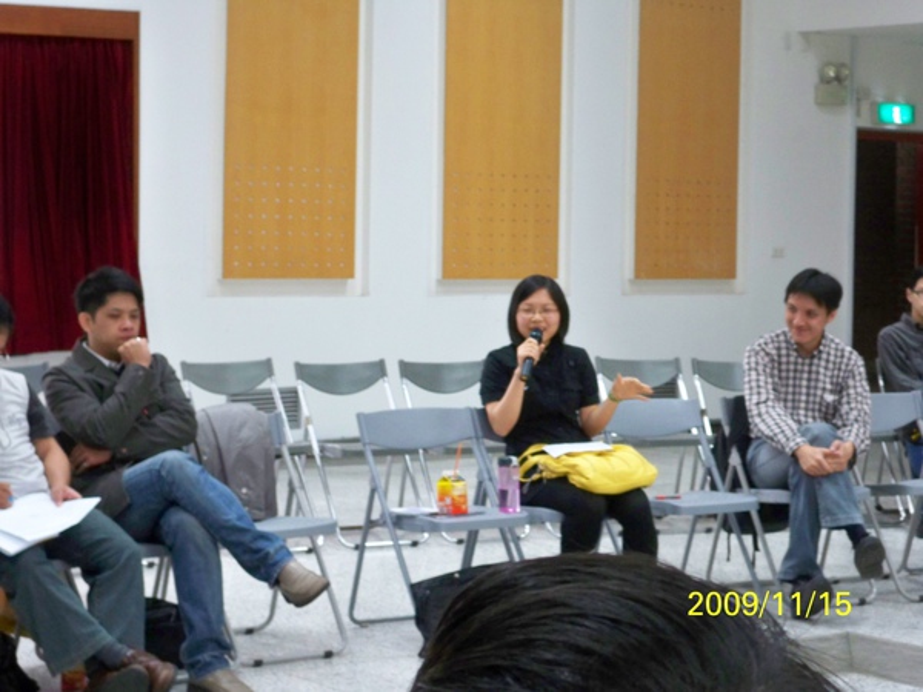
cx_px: 462
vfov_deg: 17.4
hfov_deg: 23.0
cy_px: 346
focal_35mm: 85
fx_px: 2266
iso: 400
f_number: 5.1
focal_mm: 15.1
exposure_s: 1/30
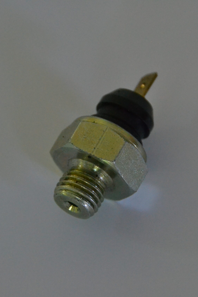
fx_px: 2514
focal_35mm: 305
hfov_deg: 4.5
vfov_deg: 6.8
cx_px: 105
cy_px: 148
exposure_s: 1/200
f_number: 5.6
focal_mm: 135
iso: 3200
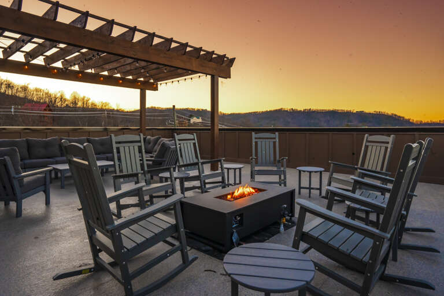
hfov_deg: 81.2
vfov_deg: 59.5
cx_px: 222
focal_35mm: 21
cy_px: 148
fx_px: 259
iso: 1000
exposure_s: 1/25
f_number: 22
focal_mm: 21
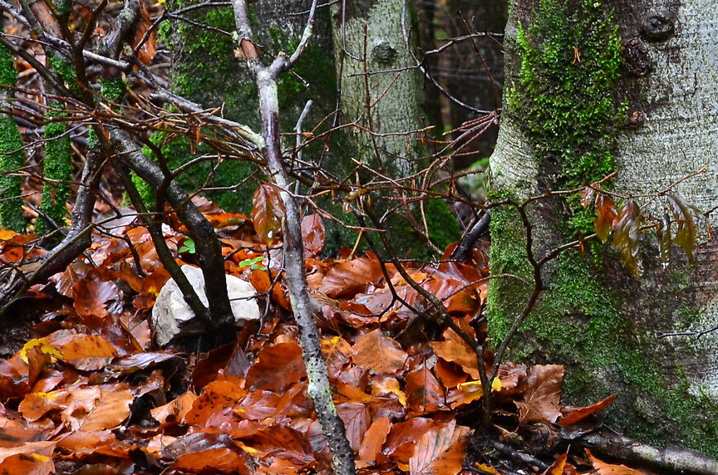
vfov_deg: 13.6
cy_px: 261
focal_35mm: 100
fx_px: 1990
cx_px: 742
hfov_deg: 19.8
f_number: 7.1
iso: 560
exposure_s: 1/25
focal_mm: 24
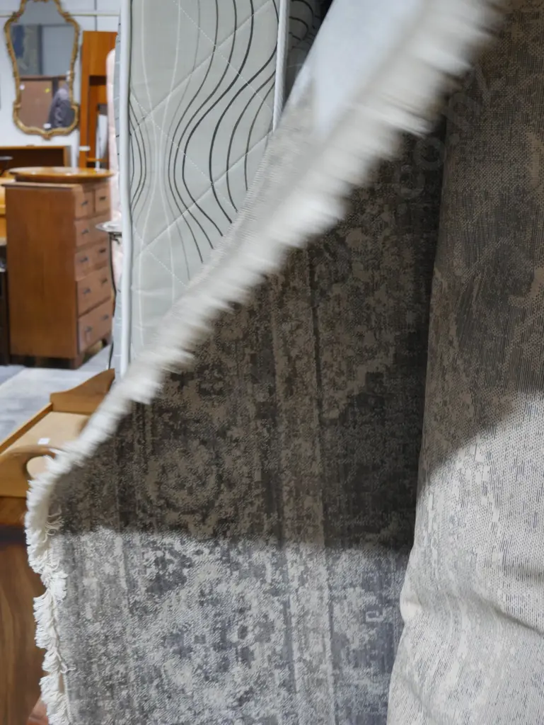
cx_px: 272
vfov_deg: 41.2
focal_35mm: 46
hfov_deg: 31.5
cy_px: 362
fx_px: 963
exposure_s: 1/60
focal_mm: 23
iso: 1000
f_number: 5.1
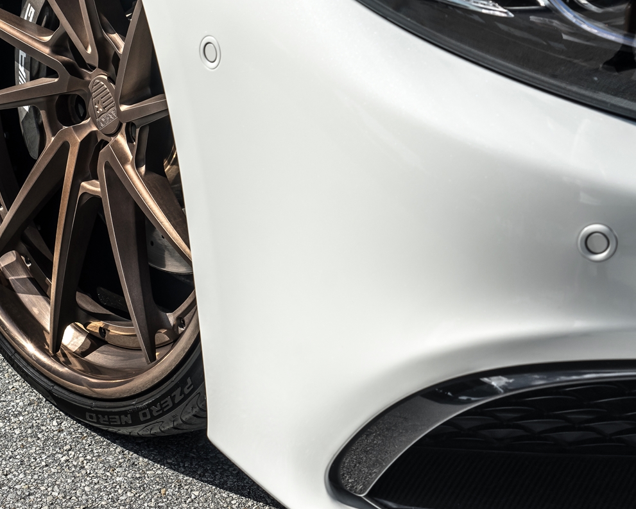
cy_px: 143
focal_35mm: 100
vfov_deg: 15.3
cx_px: 239
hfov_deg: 19.1
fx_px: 1882
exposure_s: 1/250
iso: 80
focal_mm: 55
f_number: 7.1
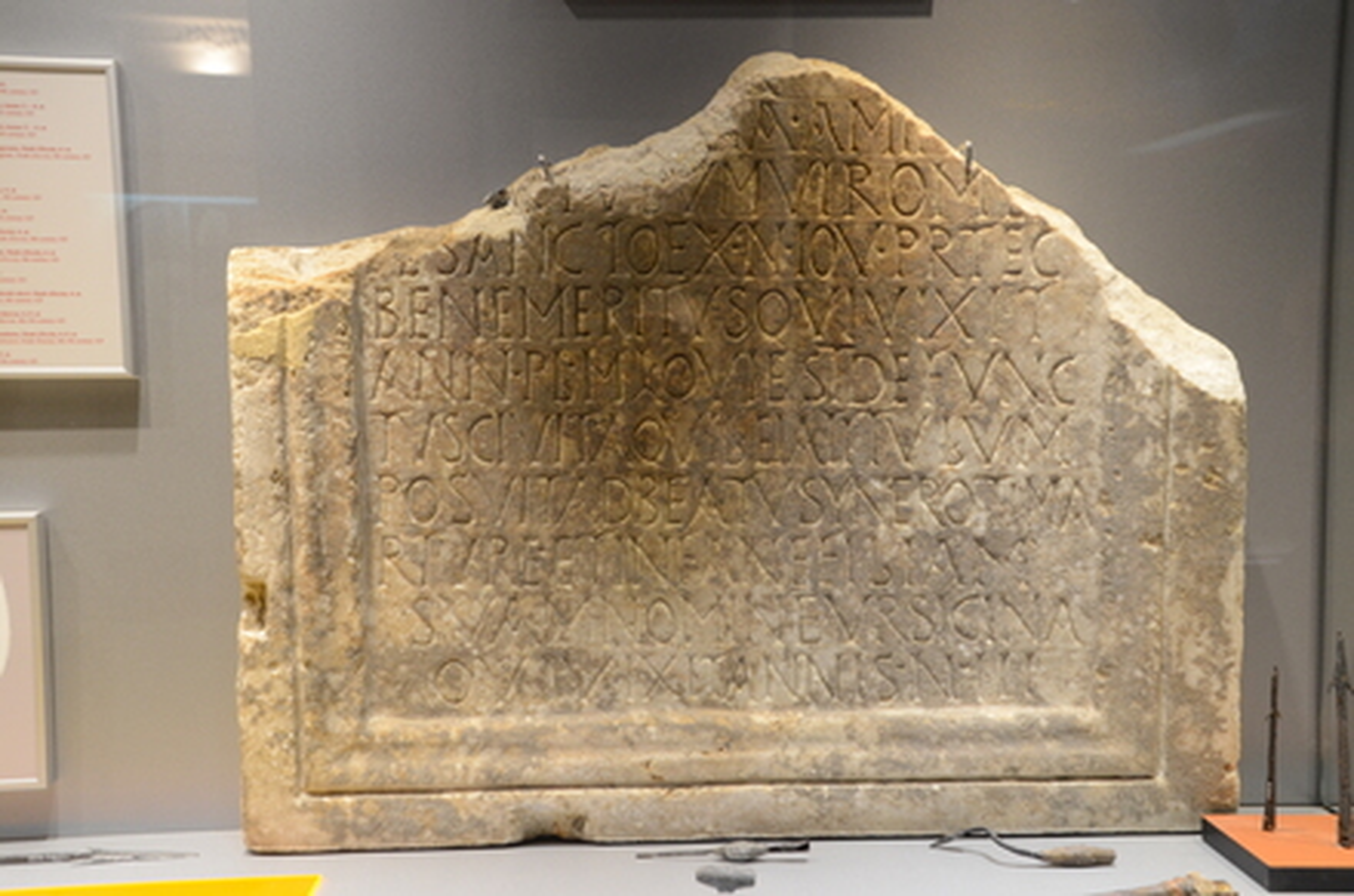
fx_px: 1463
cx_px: 677
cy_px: 448
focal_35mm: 39
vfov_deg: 34.0
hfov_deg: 49.7
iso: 1000
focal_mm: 26
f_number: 4
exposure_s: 1/60
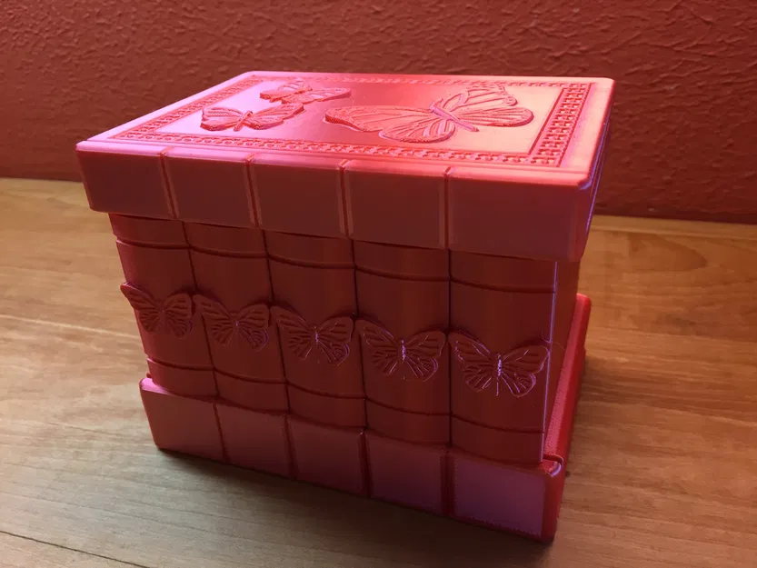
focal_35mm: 29
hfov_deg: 61.7
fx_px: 634
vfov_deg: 48.2
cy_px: 284
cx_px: 378
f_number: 2.2
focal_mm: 4.15
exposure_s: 1/30
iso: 64
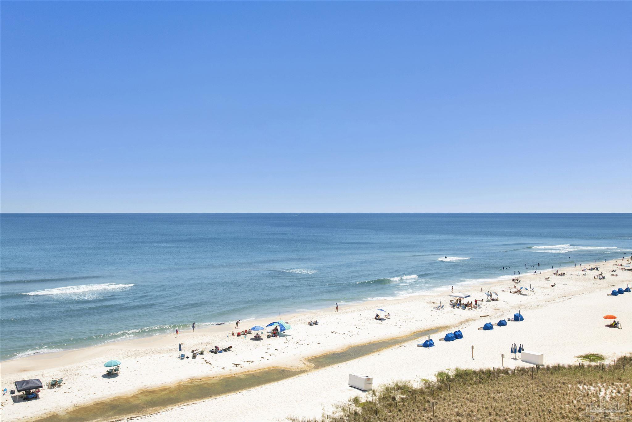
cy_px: 211
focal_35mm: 29
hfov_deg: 63.7
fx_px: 509
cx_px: 316
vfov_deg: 45.0
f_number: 11
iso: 200
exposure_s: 1/640
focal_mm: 29
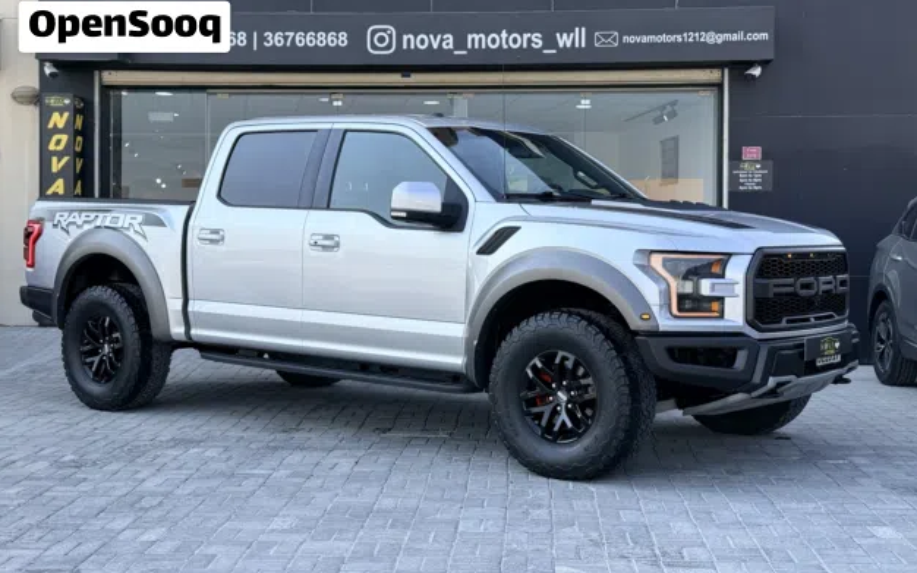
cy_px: 264
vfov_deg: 24.9
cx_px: 451
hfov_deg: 38.9
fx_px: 1299
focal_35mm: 52
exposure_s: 1/1795
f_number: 1.78
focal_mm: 6.76
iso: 80
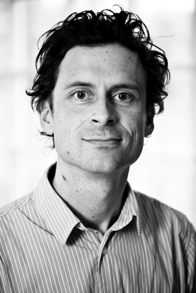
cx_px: 98
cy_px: 146
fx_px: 857
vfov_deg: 19.5
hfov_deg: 13.1
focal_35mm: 105
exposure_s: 1/60
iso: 400
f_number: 3.5
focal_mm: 105
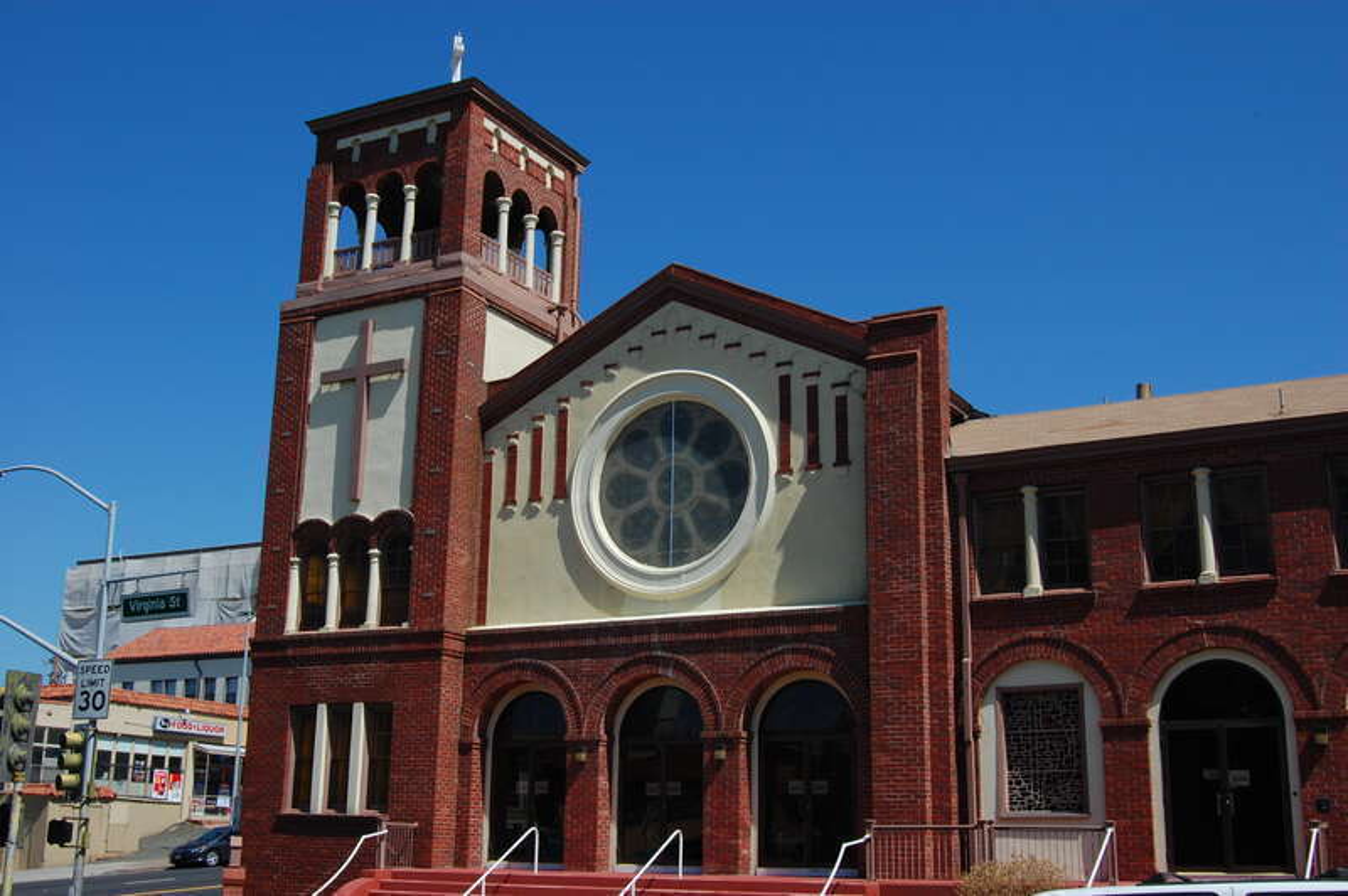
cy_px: 448
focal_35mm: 39
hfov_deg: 49.6
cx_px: 674
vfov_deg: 34.2
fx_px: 1459
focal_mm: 26
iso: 200
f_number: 16
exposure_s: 1/125
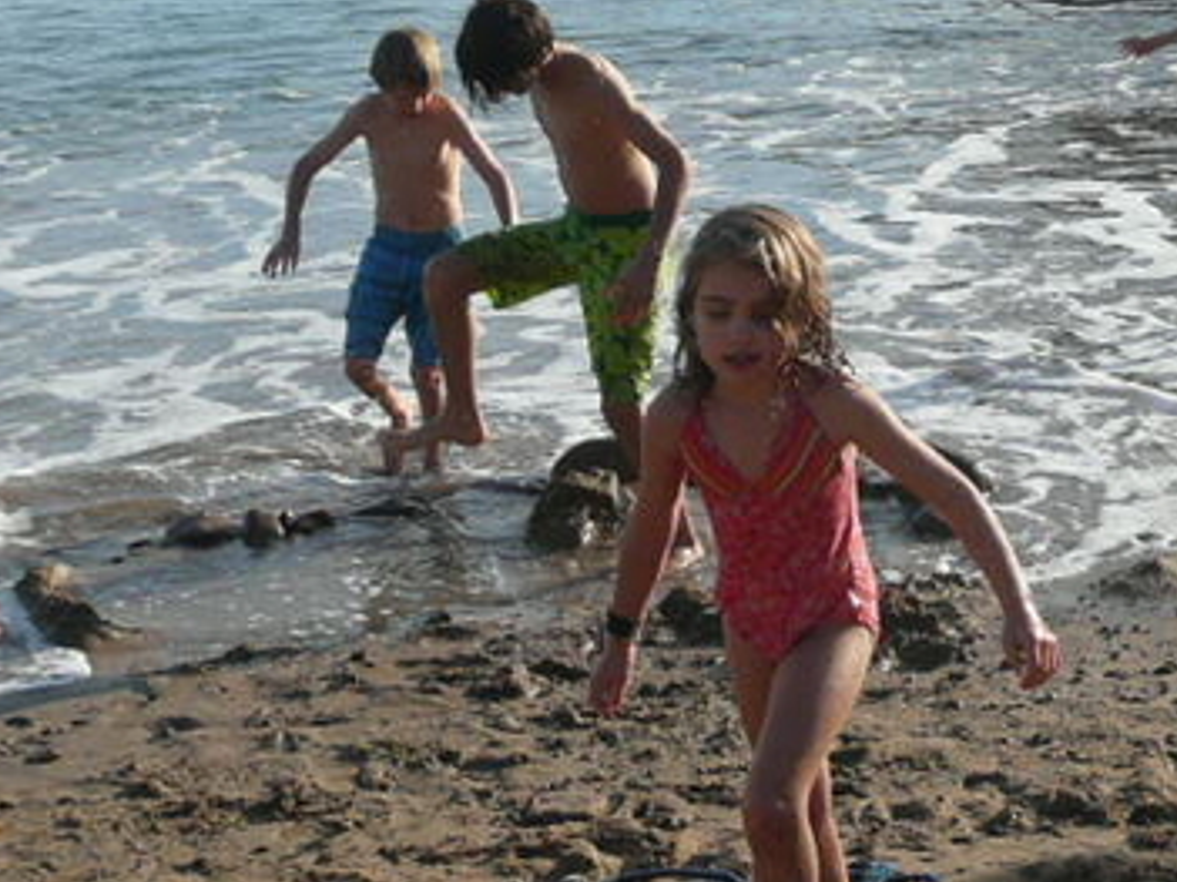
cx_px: 852
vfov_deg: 17.9
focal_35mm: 82
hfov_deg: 23.6
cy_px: 215
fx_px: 2787
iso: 100
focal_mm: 5.2
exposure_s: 1/640
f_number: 3.5
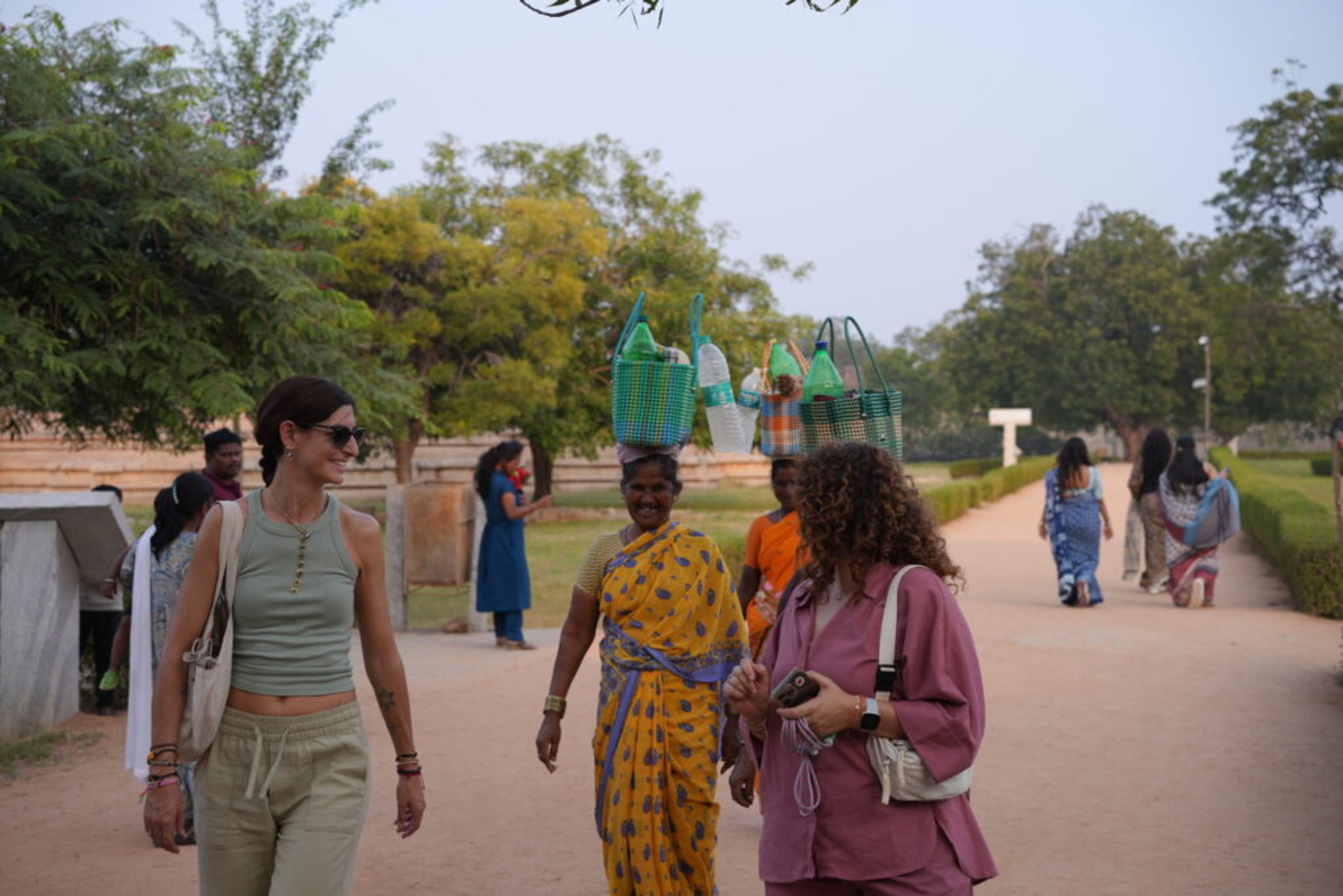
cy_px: 448
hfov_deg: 39.6
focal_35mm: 50
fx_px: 1865
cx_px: 672
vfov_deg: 27.0
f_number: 4
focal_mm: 50
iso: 250
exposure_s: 1/500
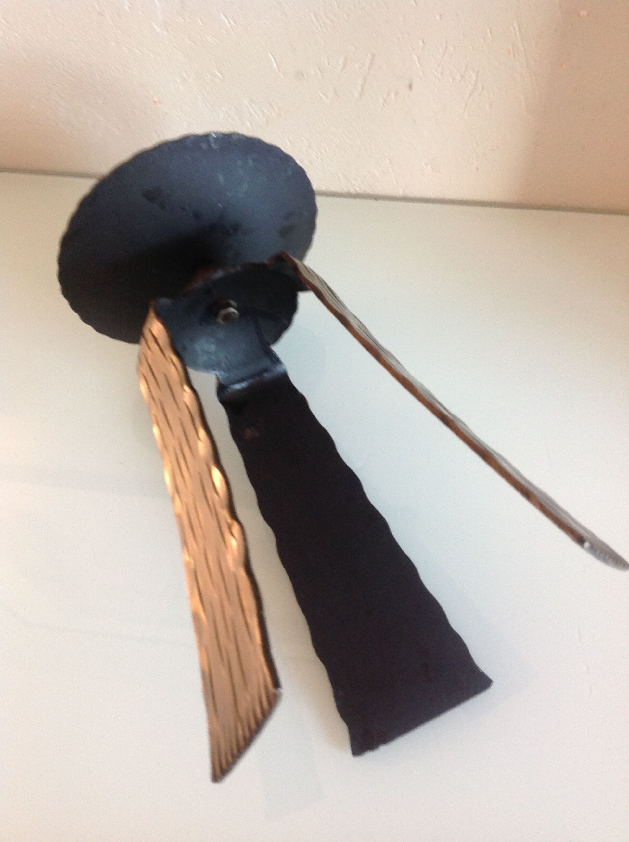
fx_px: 850
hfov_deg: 40.6
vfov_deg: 52.7
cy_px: 421
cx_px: 314
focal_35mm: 35
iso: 160
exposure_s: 1/15
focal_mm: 4.28
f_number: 2.4
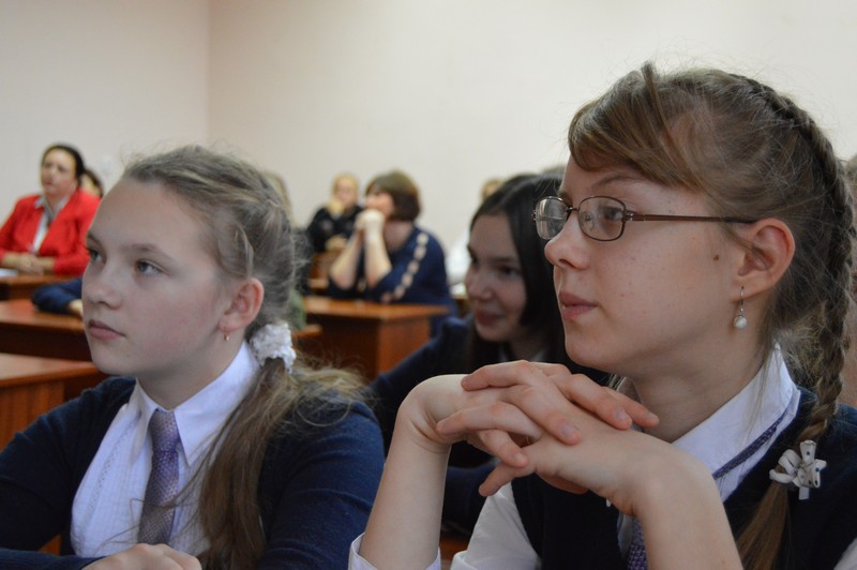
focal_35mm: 57
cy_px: 285
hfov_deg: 35.1
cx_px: 428
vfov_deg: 23.7
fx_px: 1356
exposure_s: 1/100
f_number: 4.8
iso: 3200
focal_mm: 38
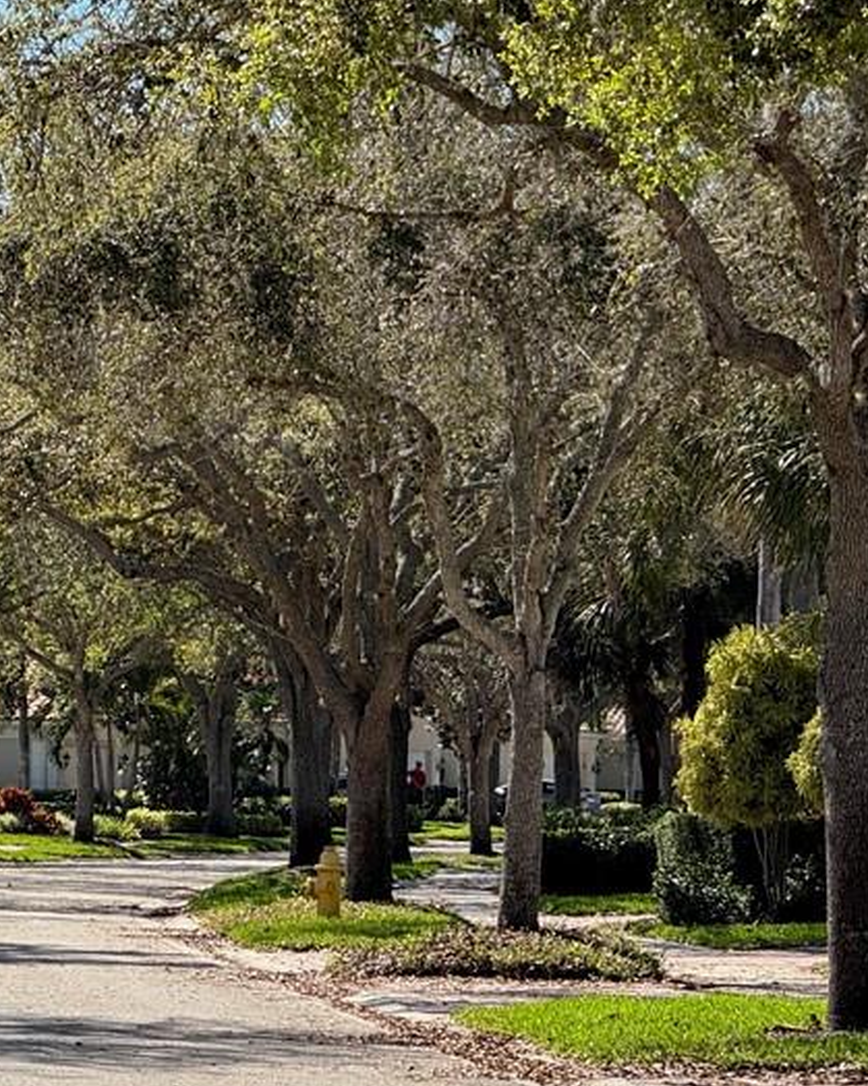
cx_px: -17
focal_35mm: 229
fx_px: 7356
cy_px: 688
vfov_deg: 8.4
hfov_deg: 6.7
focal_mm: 15.66
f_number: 2.8
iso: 50
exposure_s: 1/707
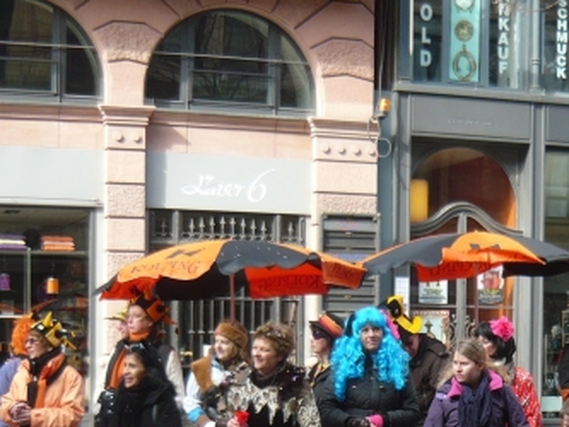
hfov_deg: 23.1
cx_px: 396
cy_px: 385
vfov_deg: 17.3
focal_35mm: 84
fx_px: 1381
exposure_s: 1/160
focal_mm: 5.5
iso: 100
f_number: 2.8
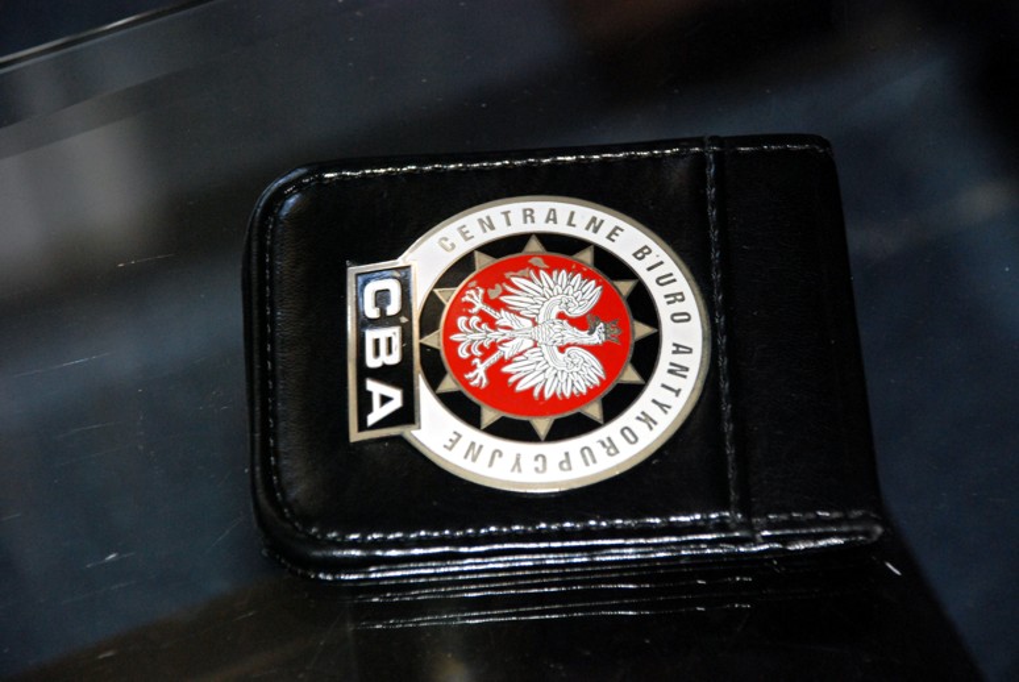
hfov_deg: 14.4
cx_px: 510
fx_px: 4038
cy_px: 341
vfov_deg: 9.7
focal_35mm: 142
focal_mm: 95
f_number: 5.6
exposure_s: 1/60
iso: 800
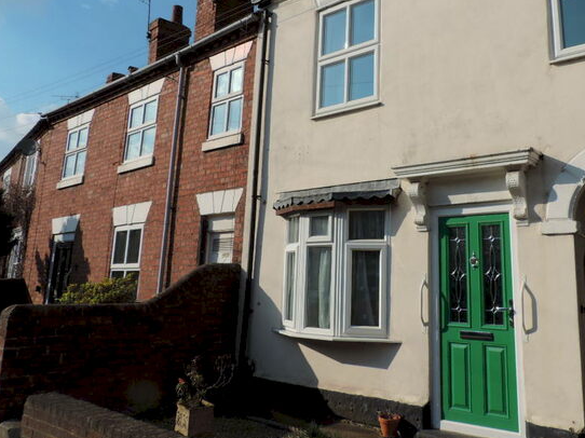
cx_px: 350
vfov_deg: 45.0
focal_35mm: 31
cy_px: 159
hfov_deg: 57.9
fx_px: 524
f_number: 3.3
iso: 80
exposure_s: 1/1250
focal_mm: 4.3
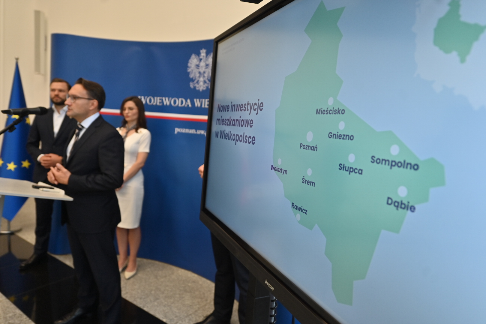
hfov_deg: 73.7
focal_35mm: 24
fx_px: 324
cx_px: 243
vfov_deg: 53.1
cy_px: 162
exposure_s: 1/400
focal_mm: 24
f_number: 2.8
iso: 560
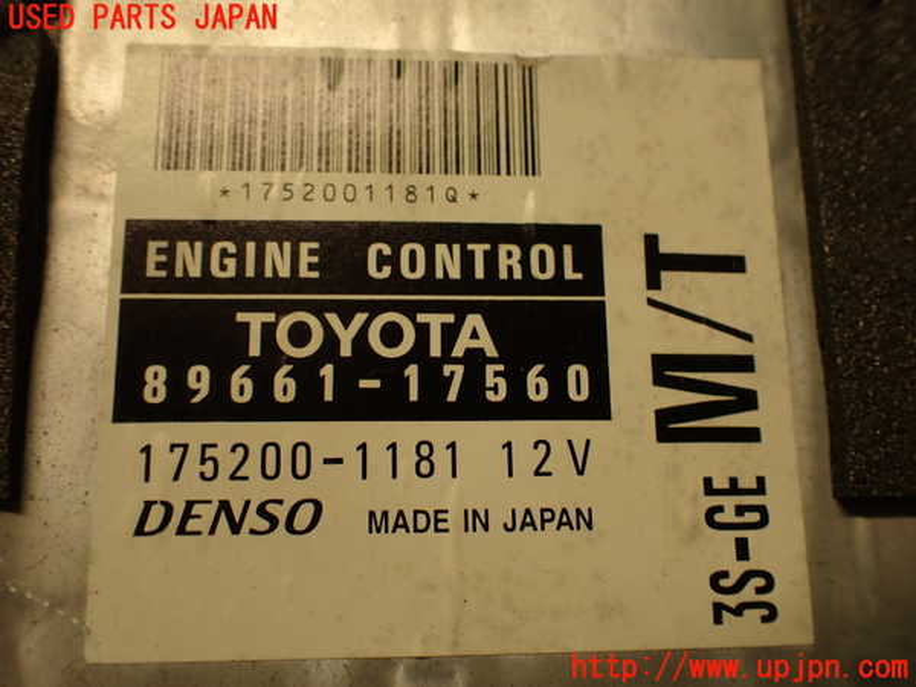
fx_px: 847
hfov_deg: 56.8
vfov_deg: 44.2
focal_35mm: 32
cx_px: 458
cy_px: 344
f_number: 2.4
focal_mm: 5.79
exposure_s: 1/60
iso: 200
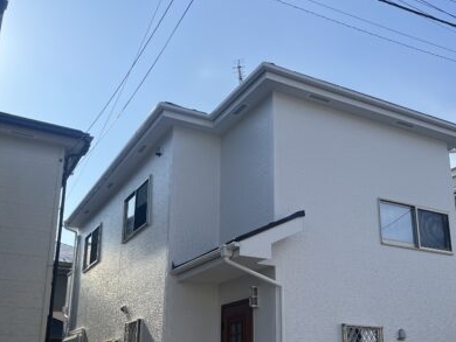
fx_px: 527
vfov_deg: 35.7
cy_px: 224
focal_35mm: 40
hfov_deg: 46.7
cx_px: 254
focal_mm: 5.1
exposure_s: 1/3623
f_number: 1.6
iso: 50
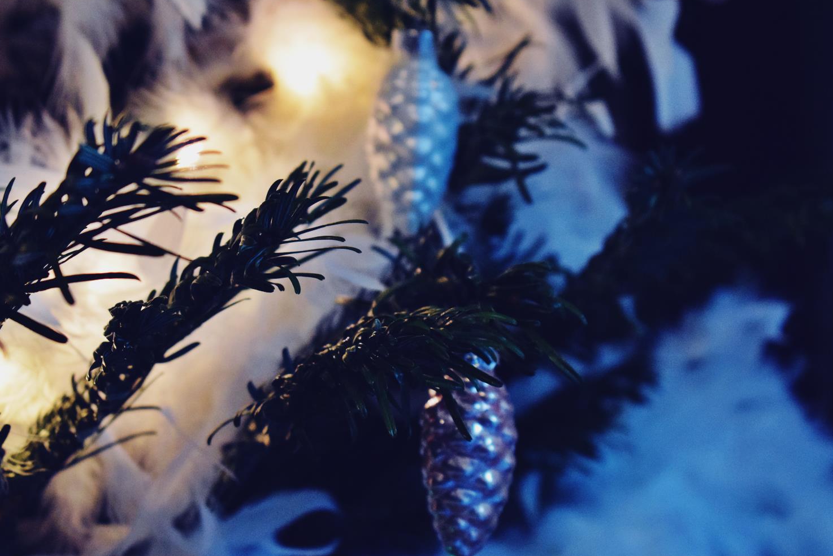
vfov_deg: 15.3
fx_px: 2072
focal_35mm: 90
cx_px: 434
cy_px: 276
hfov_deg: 22.7
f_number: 5.6
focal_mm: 55
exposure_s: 1/60
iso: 5000
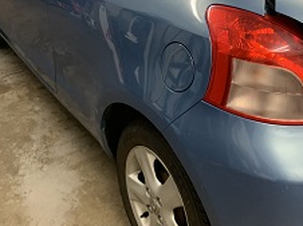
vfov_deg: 27.0
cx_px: 188
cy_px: 50
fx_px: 463
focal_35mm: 53
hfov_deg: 36.0
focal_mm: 4.25
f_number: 1.8
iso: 200
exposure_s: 1/60
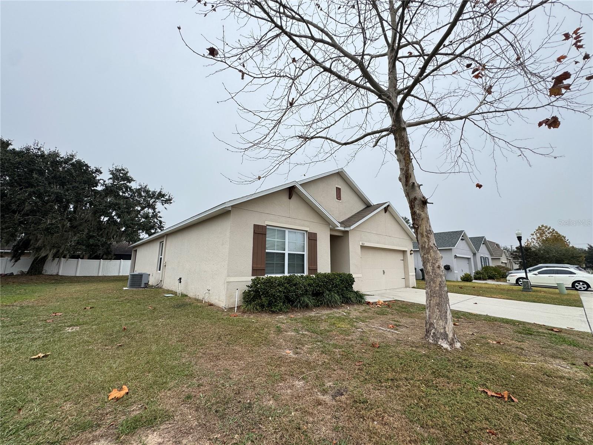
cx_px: 296
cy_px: 222
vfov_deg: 85.7
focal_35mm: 14
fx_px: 240
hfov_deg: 102.1
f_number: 2.2
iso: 50
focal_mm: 2.22
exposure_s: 1/980
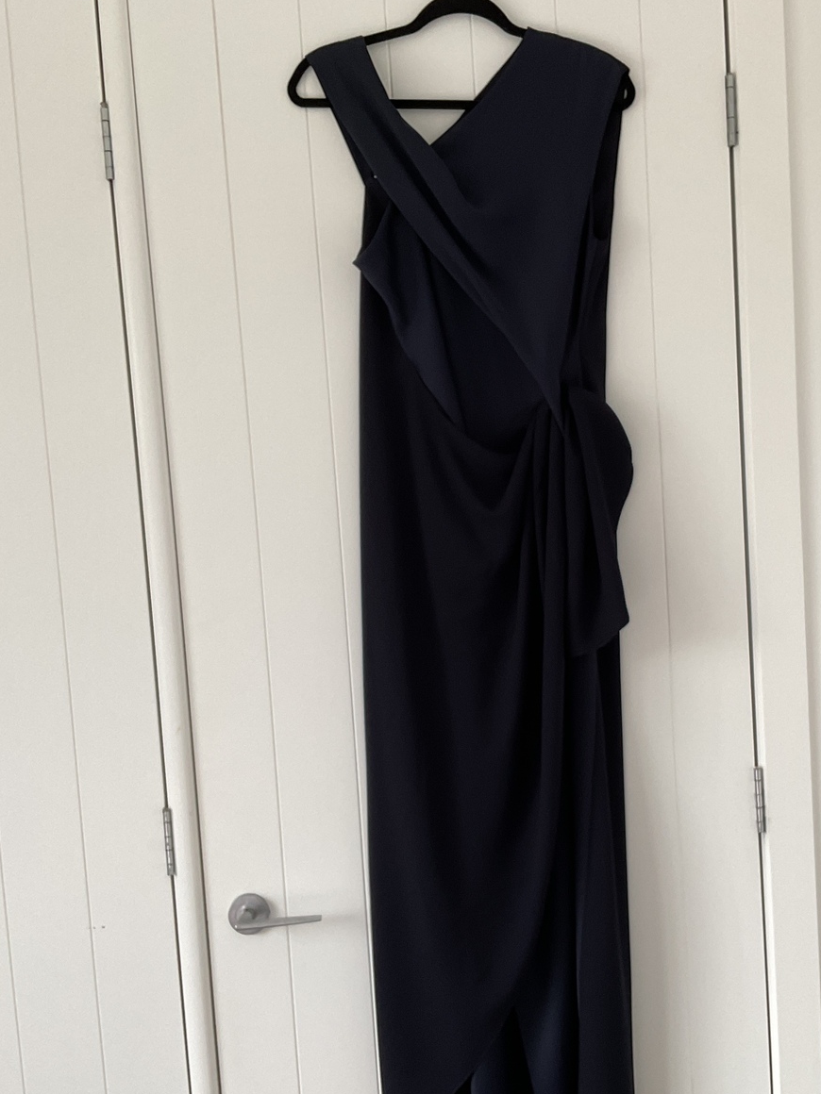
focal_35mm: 40
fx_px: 1265
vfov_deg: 46.8
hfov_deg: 35.8
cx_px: 505
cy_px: 571
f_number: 1.8
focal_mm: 3
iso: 50
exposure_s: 1/60
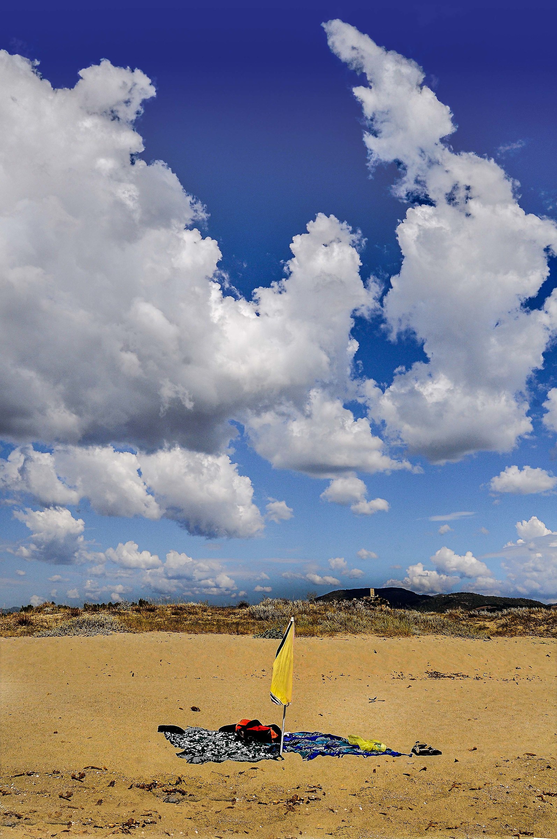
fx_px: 768
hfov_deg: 39.9
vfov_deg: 57.3
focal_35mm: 33
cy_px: 420
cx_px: 278
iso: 200
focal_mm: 22
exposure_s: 1/160
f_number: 11
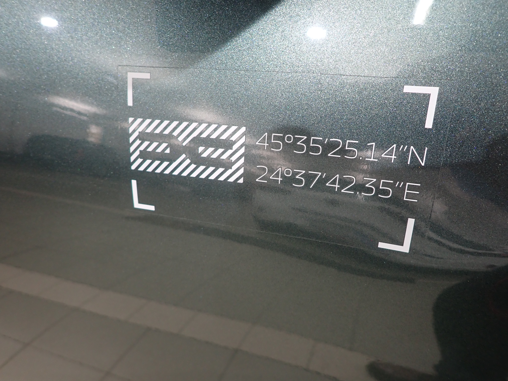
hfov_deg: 69.4
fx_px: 367
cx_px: 254
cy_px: 190
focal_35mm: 25
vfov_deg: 54.9
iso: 200
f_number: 2
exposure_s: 1/50
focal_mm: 4.5
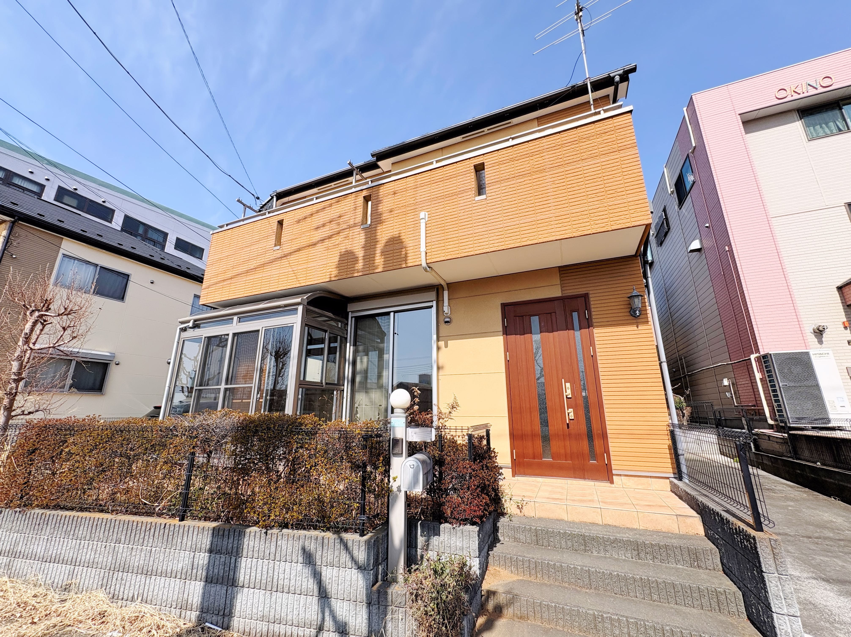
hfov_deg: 102.1
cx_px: 426
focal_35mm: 14
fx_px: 344
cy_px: 318
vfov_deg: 85.6
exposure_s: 1/1395
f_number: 2.2
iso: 40
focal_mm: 2.22
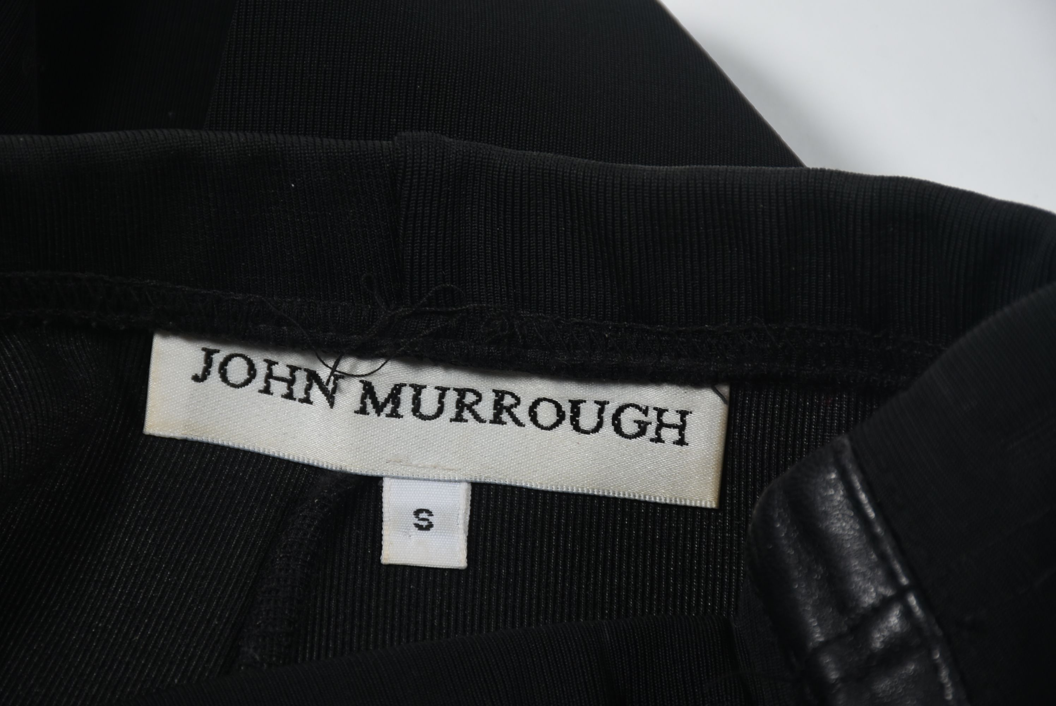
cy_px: 353
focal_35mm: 210
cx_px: 528
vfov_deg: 6.6
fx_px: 6165
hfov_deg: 9.8
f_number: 10
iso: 200
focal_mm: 140
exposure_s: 1/125
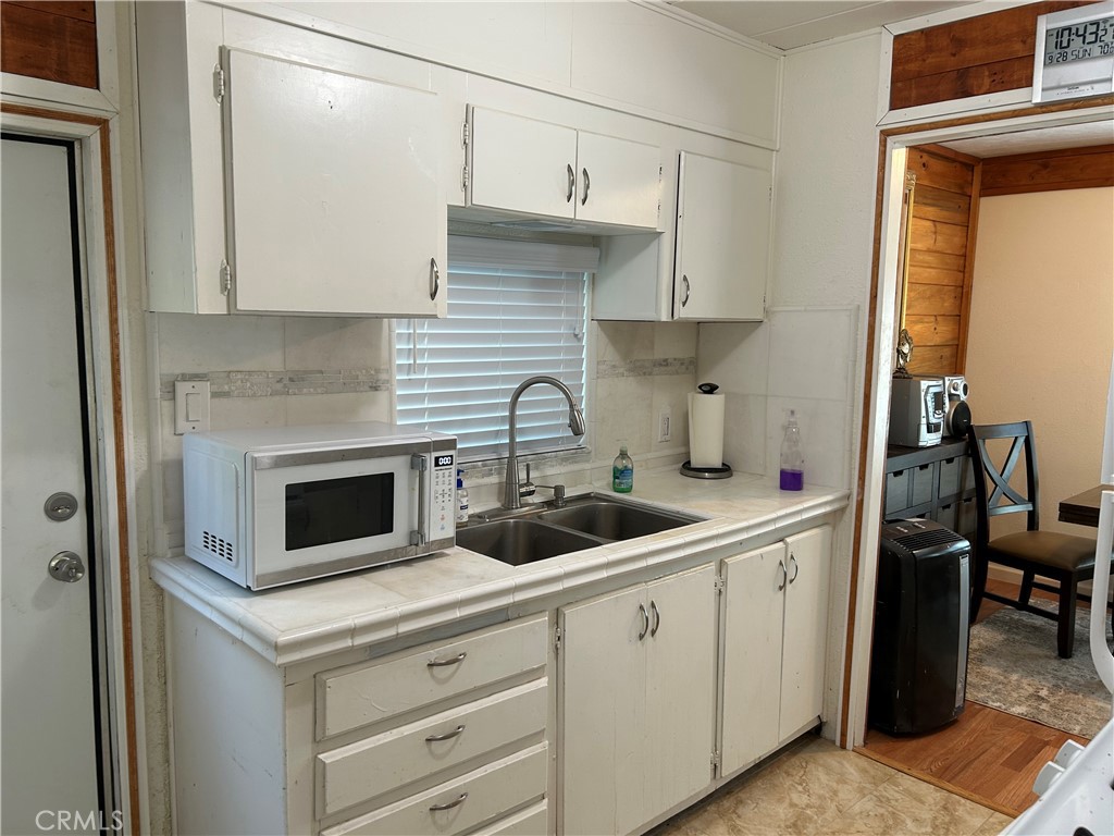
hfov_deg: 67.3
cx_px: 557
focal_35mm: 26
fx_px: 837
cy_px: 418
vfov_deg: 53.1
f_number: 1.5
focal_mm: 5.7
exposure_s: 1/60
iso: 80
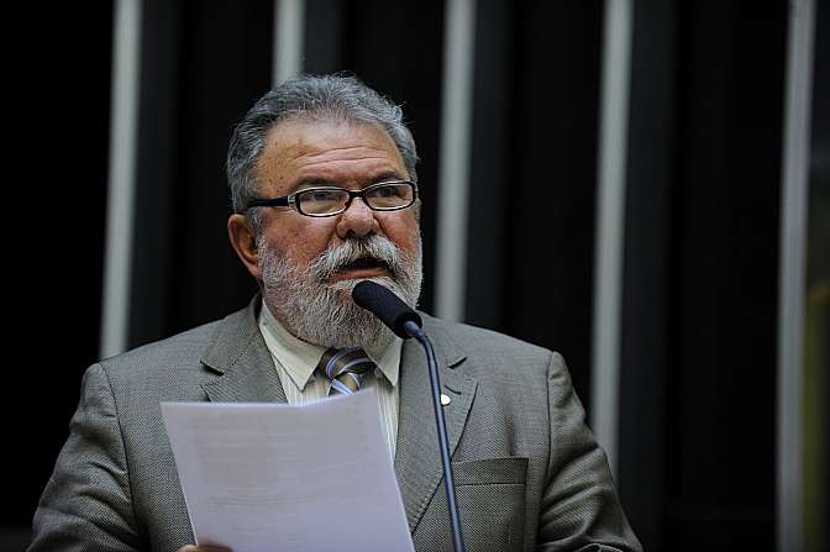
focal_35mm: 150
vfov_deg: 9.1
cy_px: 276
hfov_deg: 13.7
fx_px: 3456
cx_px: 415
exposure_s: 1/125
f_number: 2.8
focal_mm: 150
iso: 1600
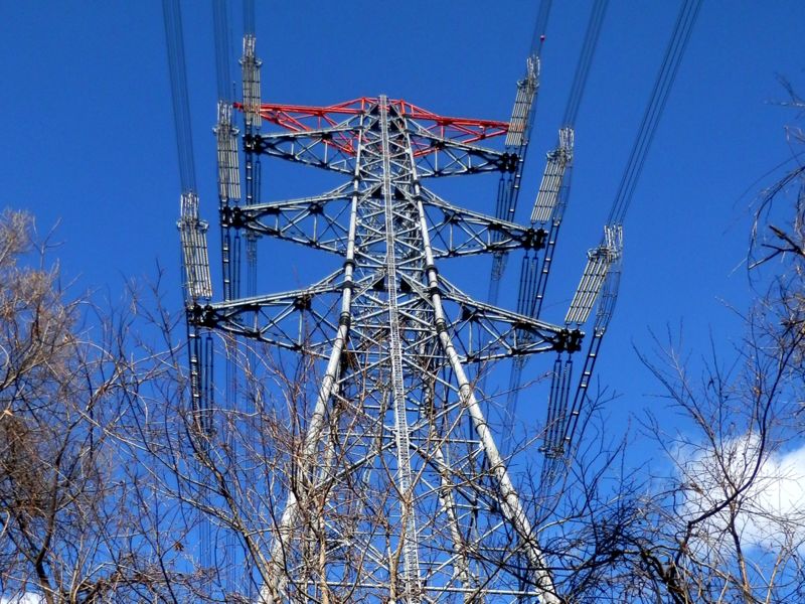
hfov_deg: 69.4
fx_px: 581
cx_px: 402
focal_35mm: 25
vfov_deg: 54.9
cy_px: 302
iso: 80
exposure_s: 1/100
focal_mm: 4.5
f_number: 8.7
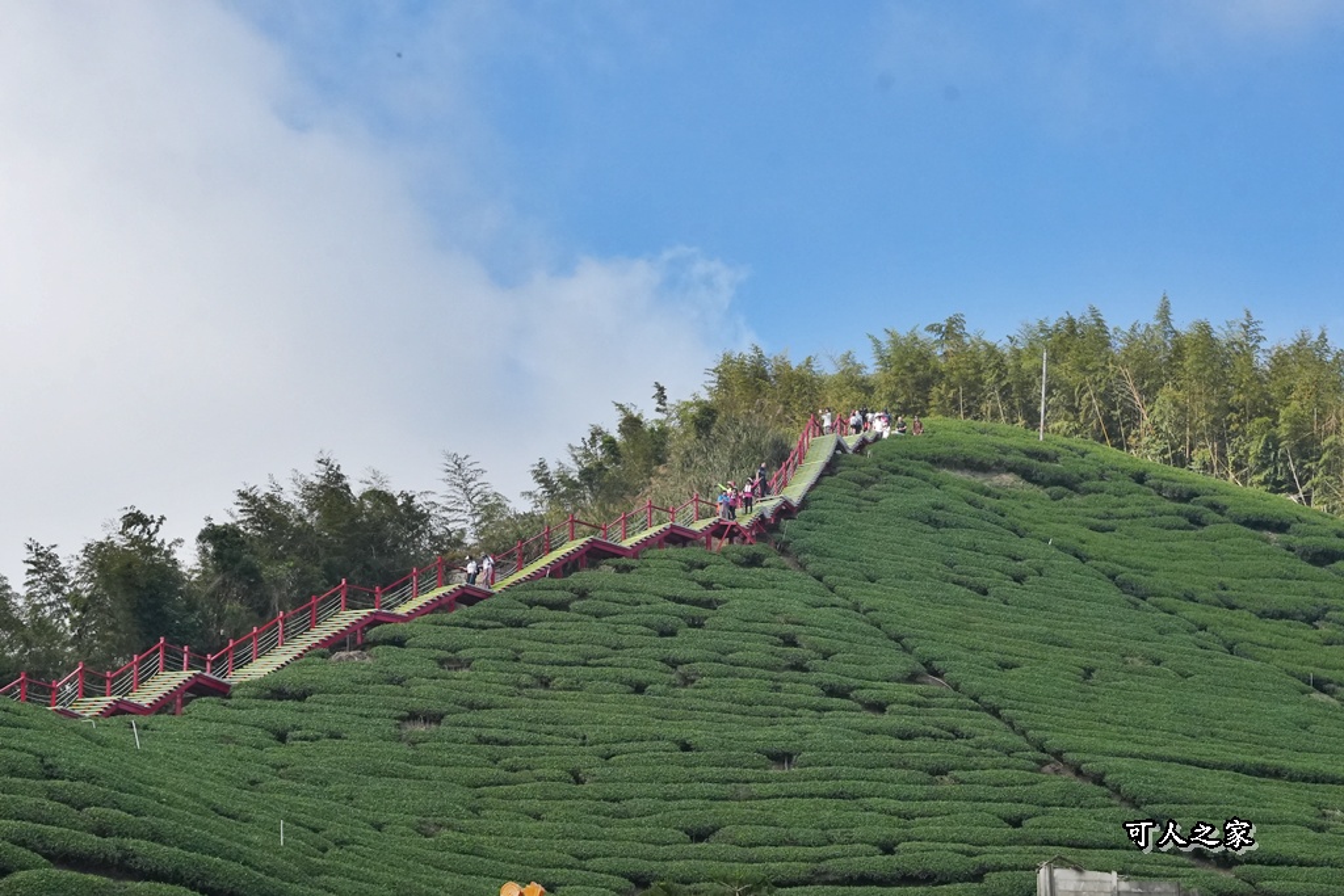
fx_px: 3920
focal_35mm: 105
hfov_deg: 19.5
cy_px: 448
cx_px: 672
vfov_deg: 13.0
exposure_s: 1/3200
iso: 2500
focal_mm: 70
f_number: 10
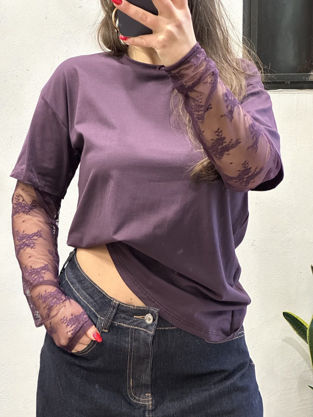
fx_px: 928
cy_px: 208
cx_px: 156
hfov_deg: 19.1
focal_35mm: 77
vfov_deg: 25.3
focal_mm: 9
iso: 400
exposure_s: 1/50
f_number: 2.8
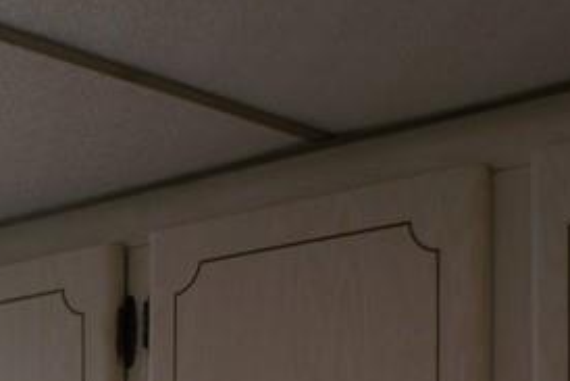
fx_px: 1695
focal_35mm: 107
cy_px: 698
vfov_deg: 11.8
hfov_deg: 17.3
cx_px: -269
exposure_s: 1/50
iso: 200
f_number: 5
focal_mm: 18
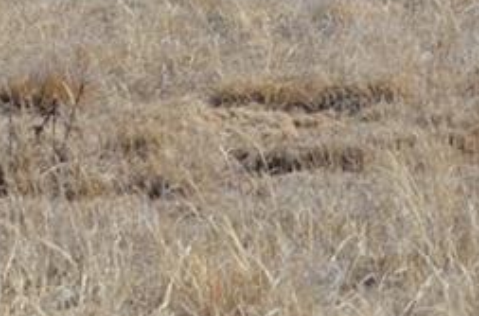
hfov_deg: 4.2
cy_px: -559
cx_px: 524
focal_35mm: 494
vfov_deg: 2.7
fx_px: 6553
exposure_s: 1/320
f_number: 9
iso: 100
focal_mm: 52
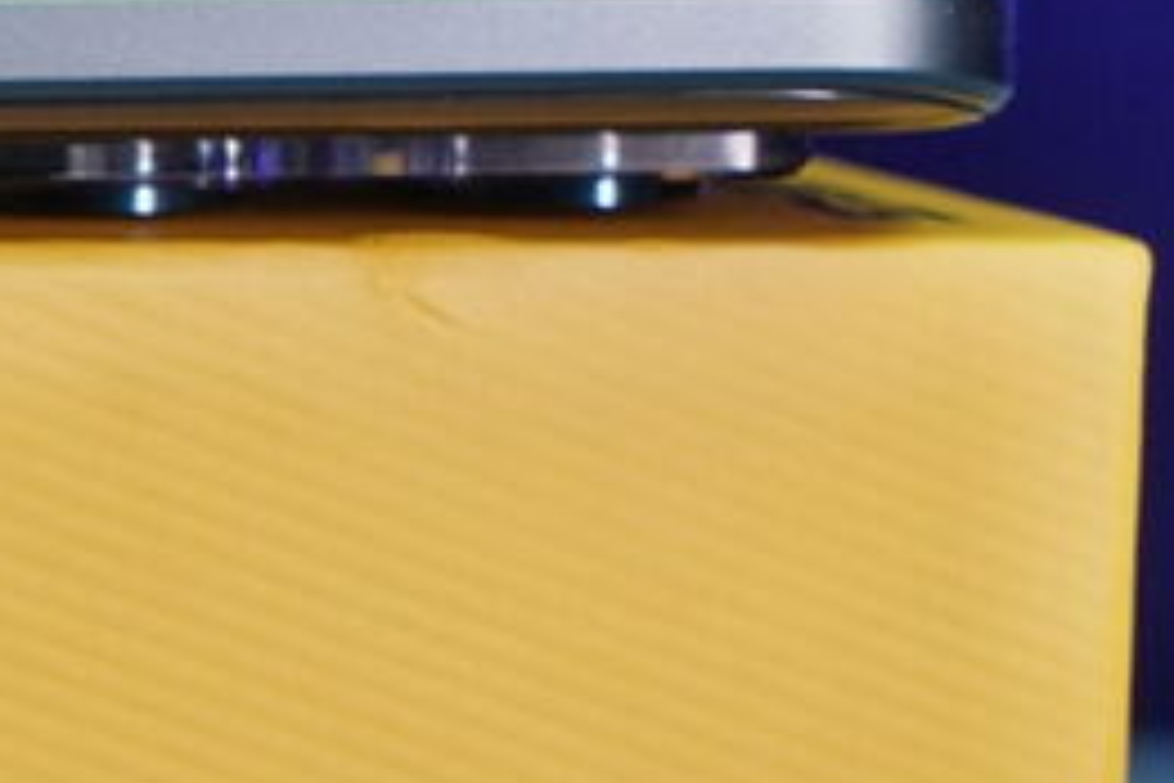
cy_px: 68
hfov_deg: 9.1
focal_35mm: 222
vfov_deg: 6.2
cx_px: -461
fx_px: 7239
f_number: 7.1
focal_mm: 70
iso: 800
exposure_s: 1/125
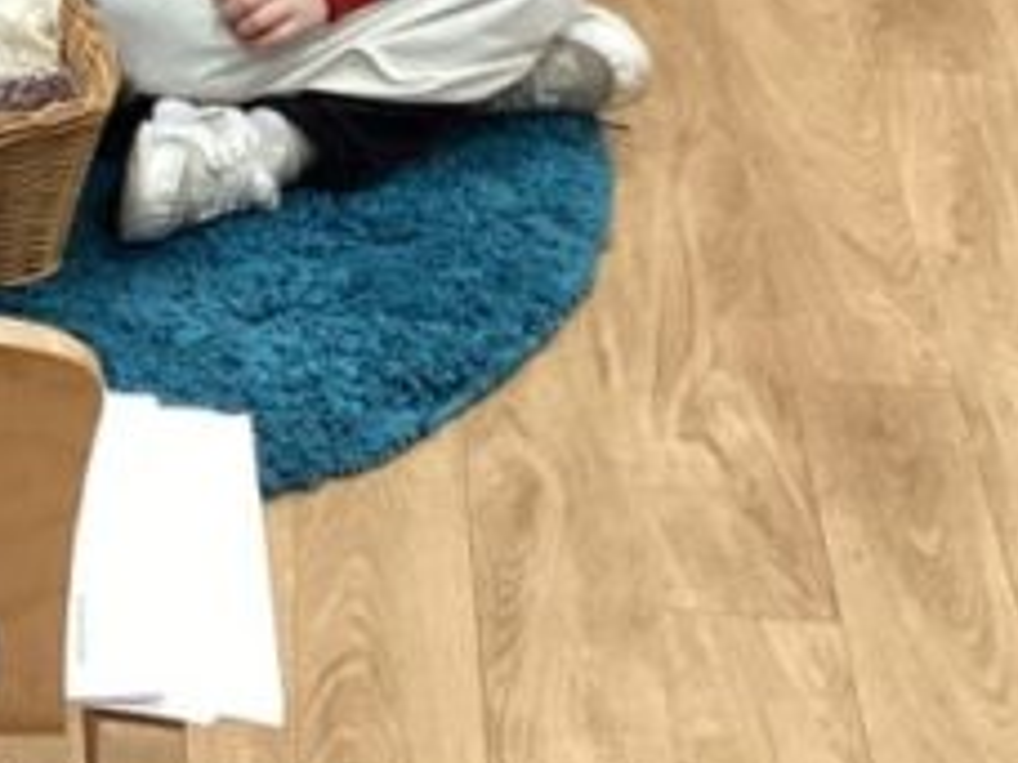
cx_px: -299
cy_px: -812
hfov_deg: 13.7
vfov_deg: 9.8
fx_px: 4088
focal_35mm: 139
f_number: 2.4
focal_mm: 3.3
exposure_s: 1/50
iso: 125
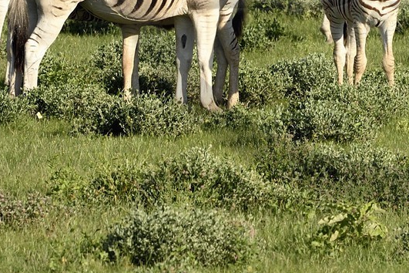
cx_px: 407
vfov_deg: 1.6
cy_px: -117
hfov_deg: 2.4
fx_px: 9588
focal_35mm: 844
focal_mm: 280
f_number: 10
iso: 400
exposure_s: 1/1000
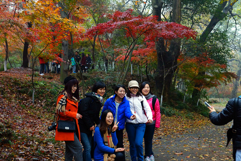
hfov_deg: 46.4
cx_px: 120
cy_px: 80
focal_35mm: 42
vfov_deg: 31.9
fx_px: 281
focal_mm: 28
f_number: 4
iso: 1250
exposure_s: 1/60
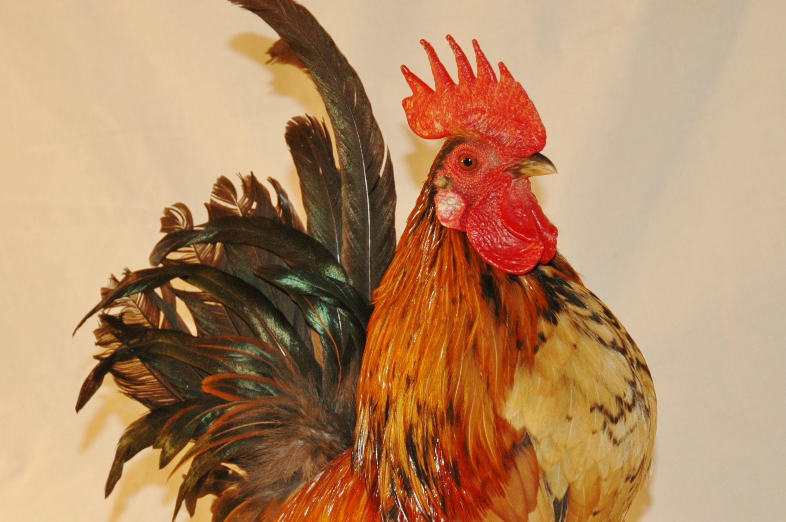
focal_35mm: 92
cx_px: 450
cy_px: 393
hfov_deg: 22.1
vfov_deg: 14.8
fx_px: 2007
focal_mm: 40
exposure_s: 1/60
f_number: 4.5
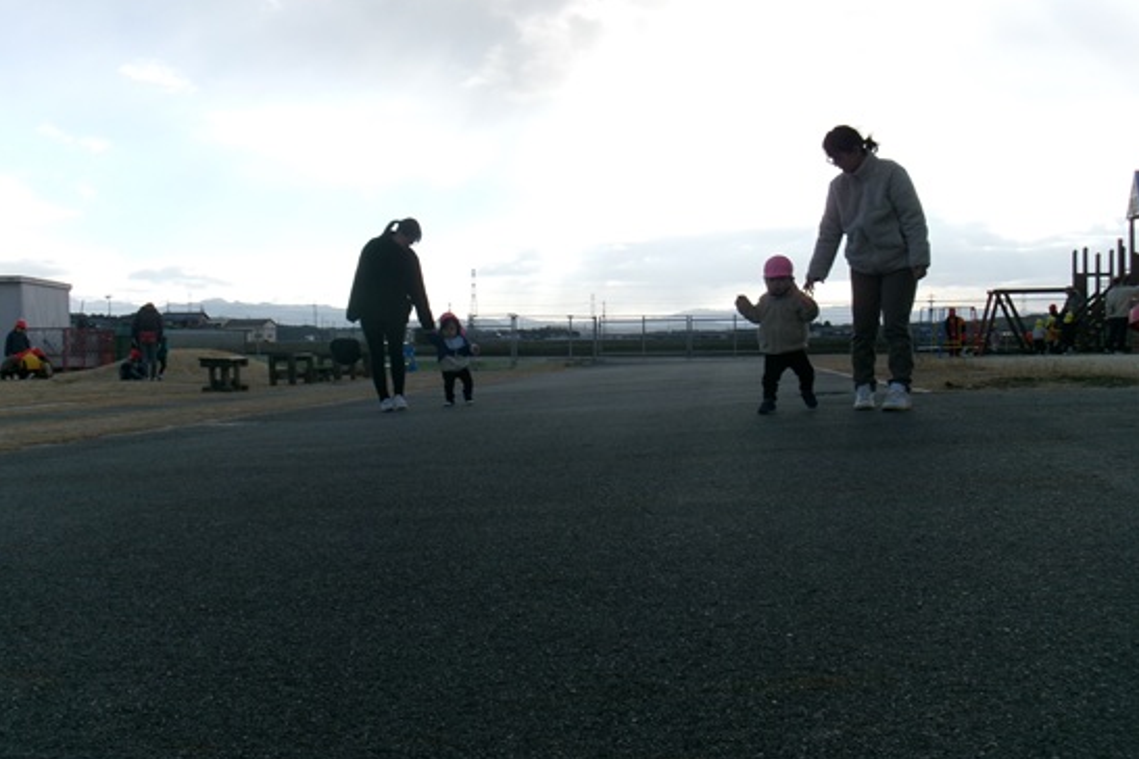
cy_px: 373
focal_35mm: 45
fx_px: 1424
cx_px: 572
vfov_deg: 29.9
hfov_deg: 43.6
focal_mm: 7.8
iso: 100
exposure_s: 1/160
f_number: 12.5
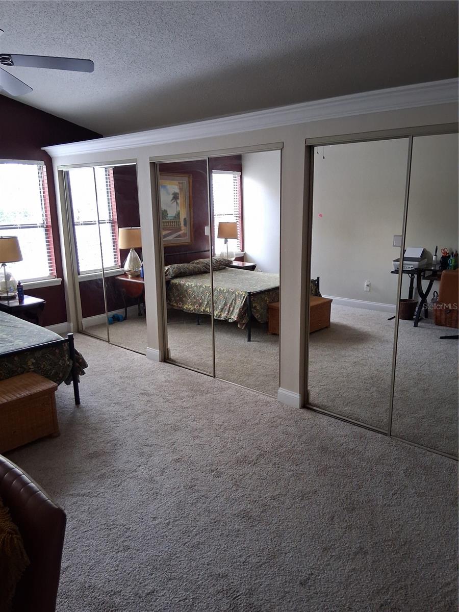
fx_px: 460
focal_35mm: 26
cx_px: 230
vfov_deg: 67.3
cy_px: 306
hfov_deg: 53.1
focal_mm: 3.98
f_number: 1.8
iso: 500
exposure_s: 1/60
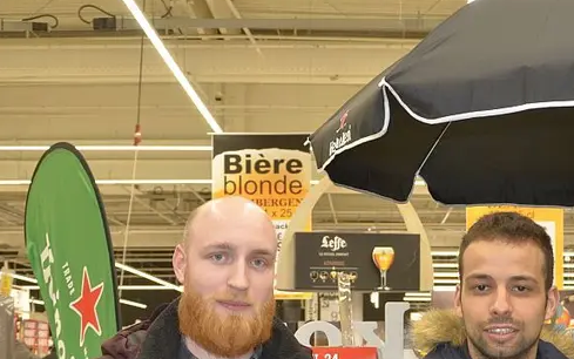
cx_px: 387
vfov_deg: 18.3
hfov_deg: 29.1
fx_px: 1095
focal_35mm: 70
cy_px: 327
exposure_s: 1/60
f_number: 3.8
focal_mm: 22
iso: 400
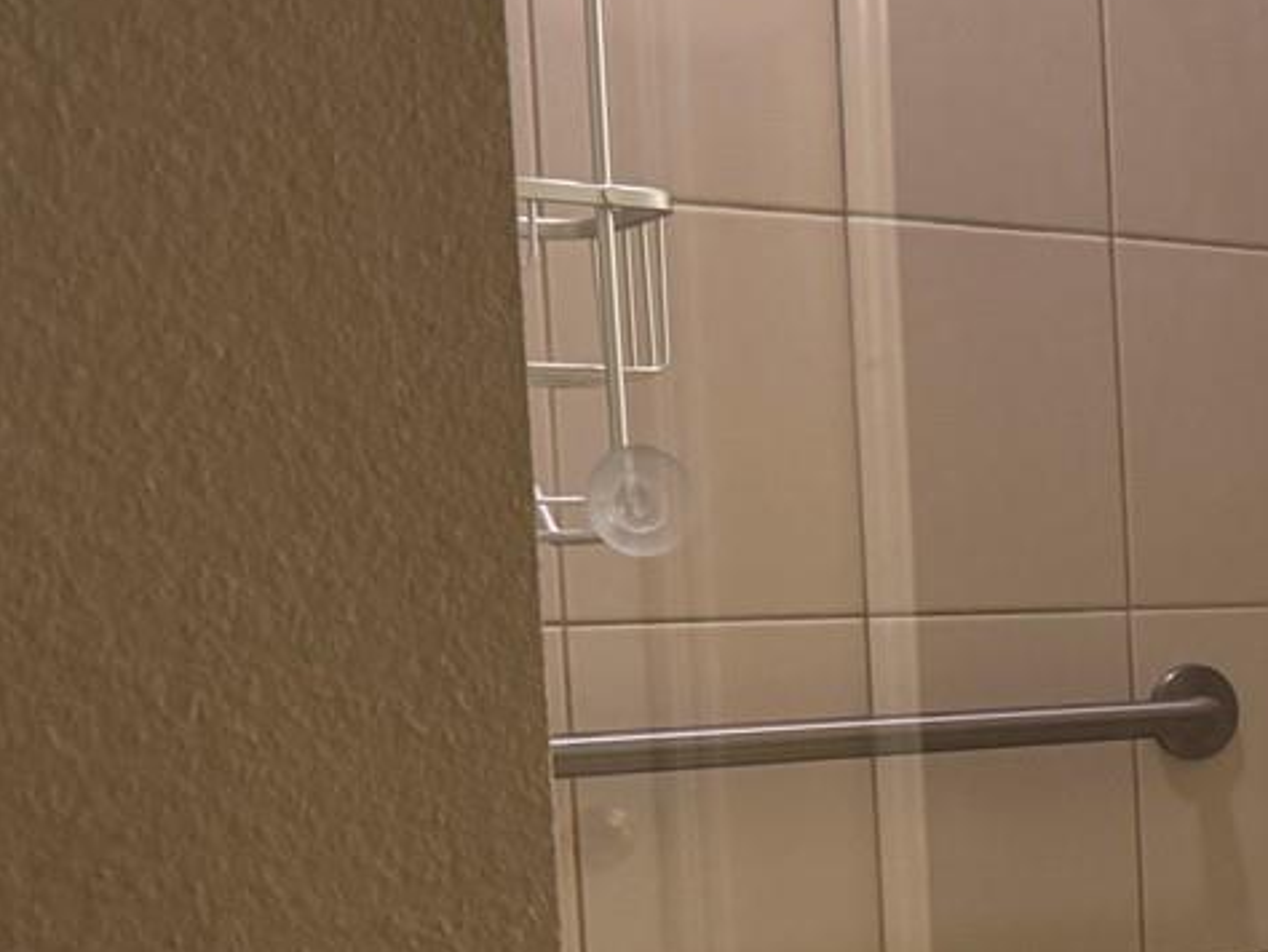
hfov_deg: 20.1
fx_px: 2969
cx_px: 2004
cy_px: 834
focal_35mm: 81
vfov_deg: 18.0
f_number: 1.78
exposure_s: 1/60
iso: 200
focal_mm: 6.76
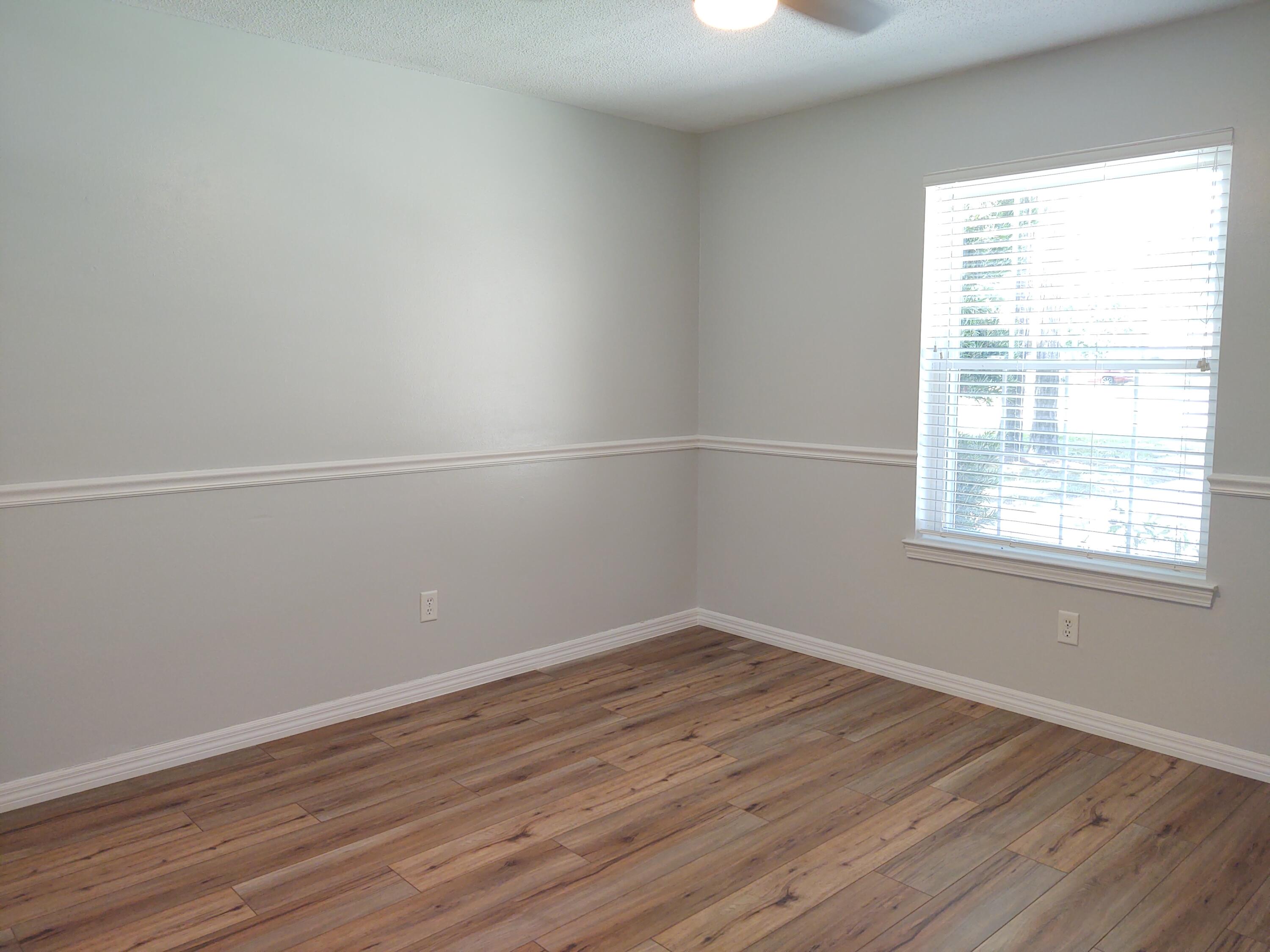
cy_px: 476
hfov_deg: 65.3
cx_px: 635
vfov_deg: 51.4
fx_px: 991
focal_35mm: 27
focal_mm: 4.75
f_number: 1.7
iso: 129
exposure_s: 1/60
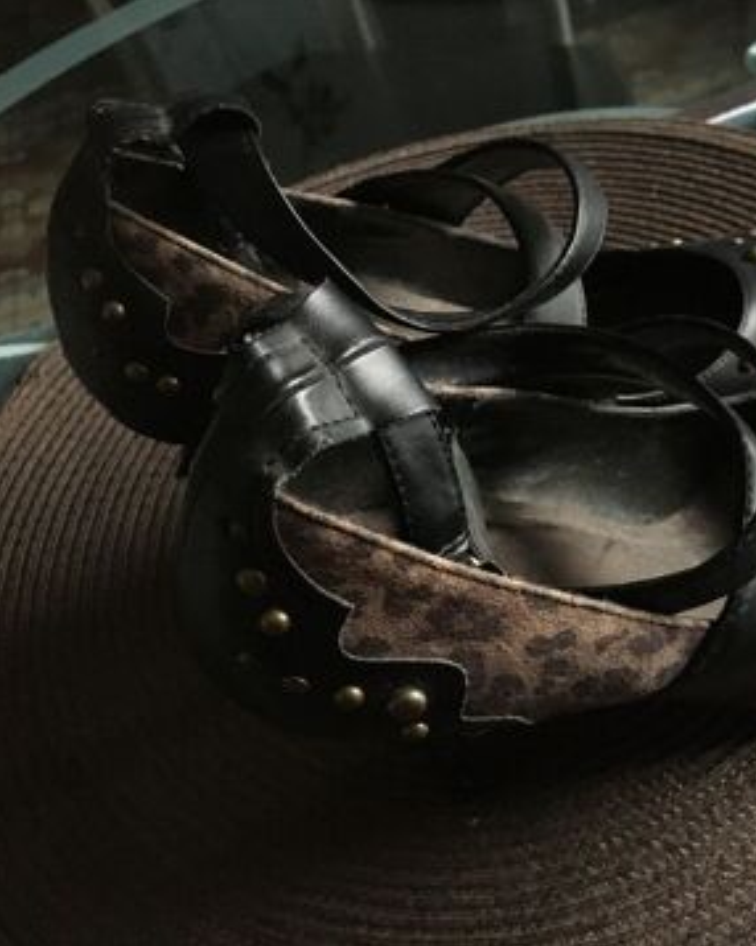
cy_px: 473
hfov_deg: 38.0
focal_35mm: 38
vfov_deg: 48.0
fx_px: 1064
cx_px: 579
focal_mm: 4.15
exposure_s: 1/17
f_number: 2.2
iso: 400
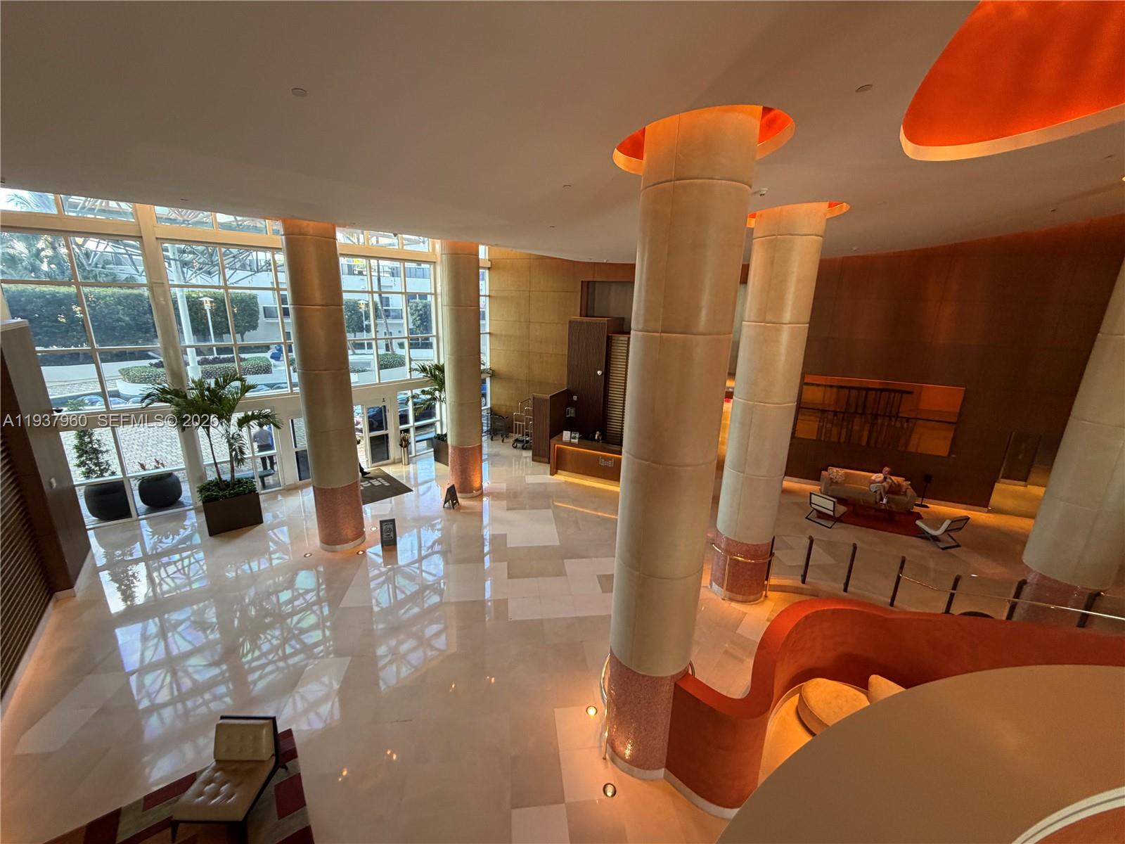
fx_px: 455
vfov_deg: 85.7
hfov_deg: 102.1
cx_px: 562
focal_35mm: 14
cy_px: 422
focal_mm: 2.22
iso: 200
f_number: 2.2
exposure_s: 1/60
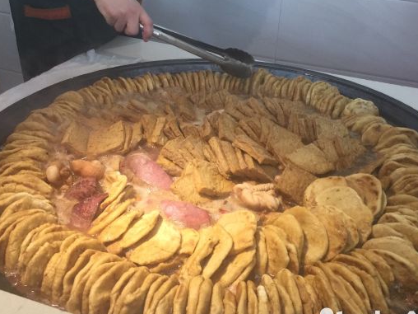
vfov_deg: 36.0
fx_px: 483
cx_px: 230
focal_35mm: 40
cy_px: 154
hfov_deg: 46.7
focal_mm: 4.15
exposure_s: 1/33
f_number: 2.2
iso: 64
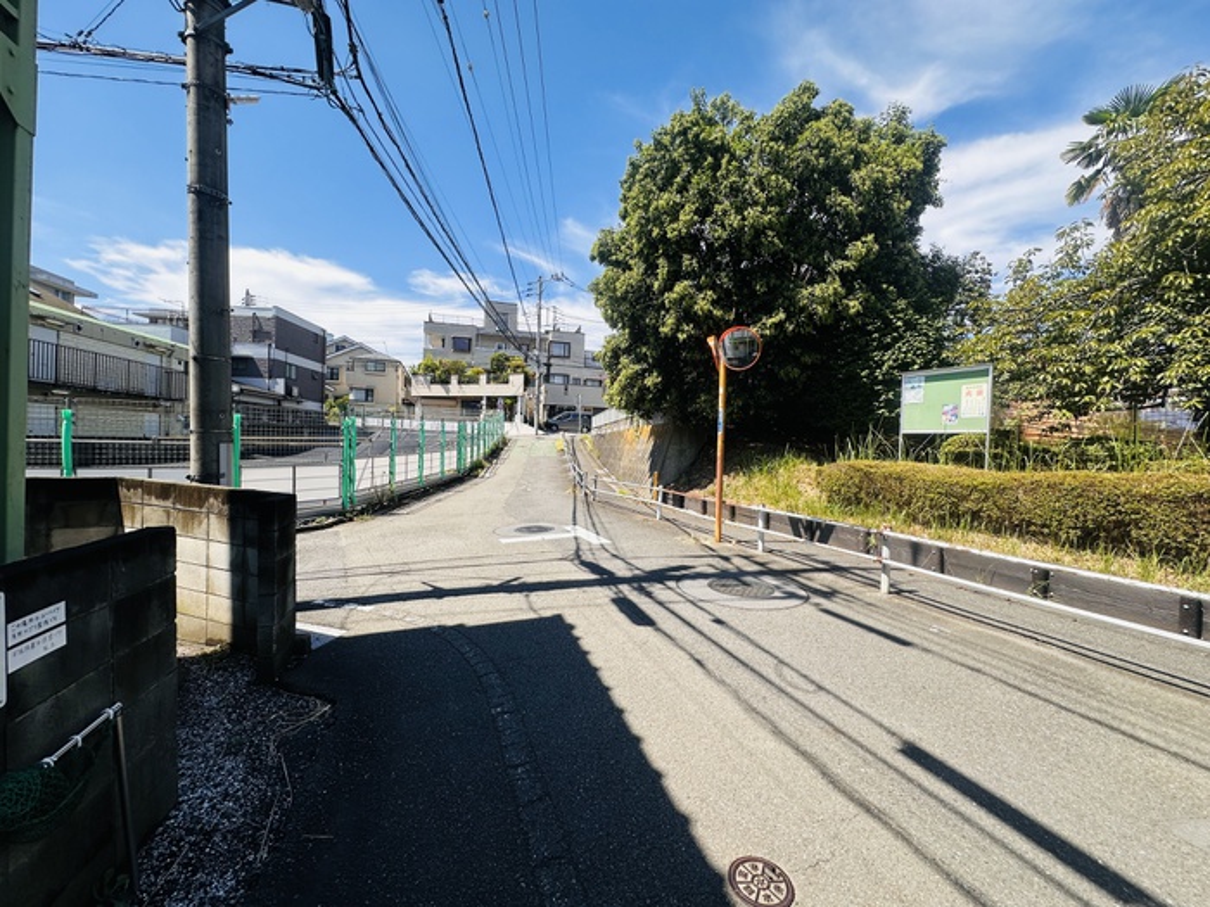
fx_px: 489
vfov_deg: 85.7
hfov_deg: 102.1
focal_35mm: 14
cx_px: 605
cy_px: 454
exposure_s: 1/1135
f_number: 2.2
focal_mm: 2.22
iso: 50
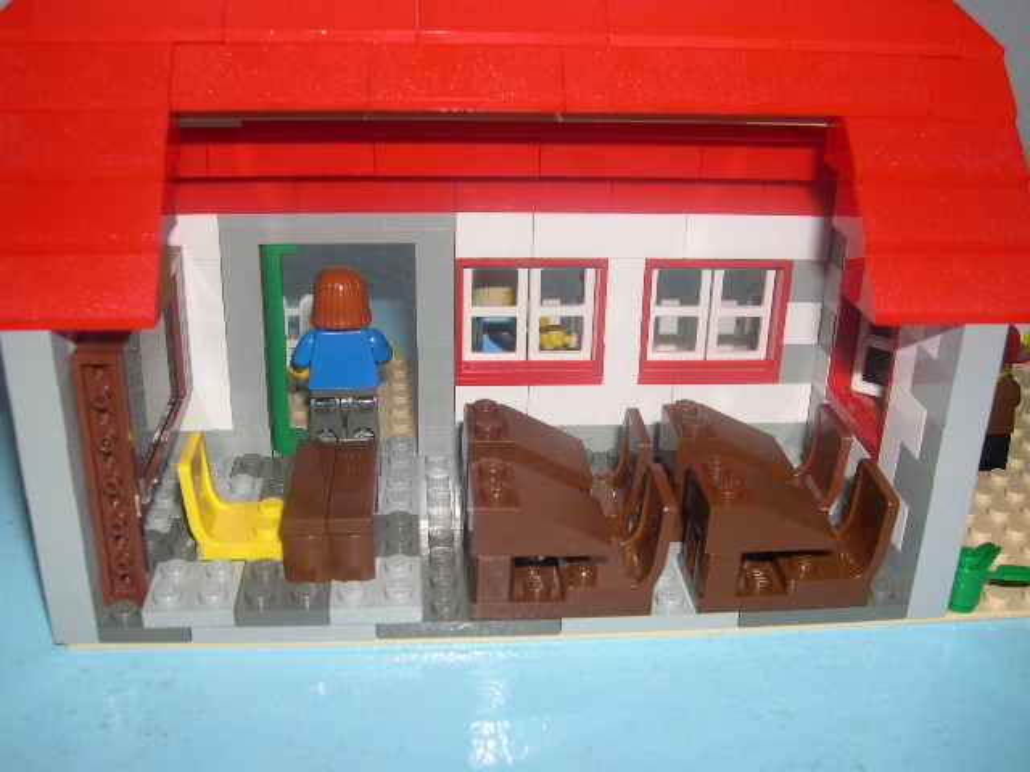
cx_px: 515
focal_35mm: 38
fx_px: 1131
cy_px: 386
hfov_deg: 49.0
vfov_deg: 37.7
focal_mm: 8
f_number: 7.6
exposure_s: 1/60
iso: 100
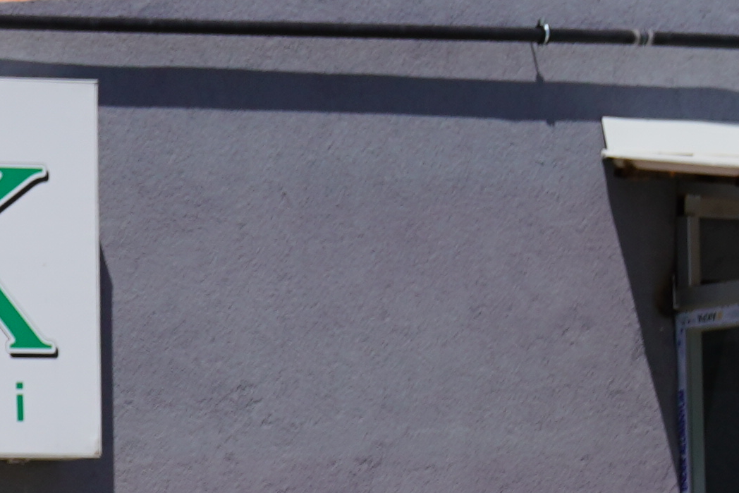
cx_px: -666
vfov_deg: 5.3
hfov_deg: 7.7
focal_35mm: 258
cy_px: 640
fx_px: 5297
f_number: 5
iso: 100
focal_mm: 34
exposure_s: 1/1250
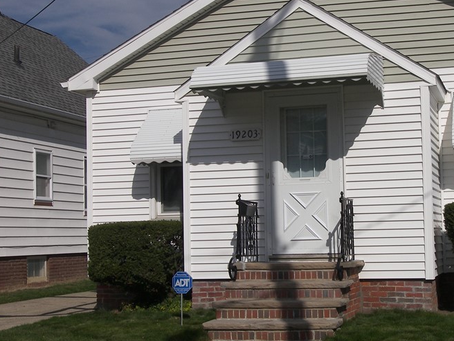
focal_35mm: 64
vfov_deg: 22.9
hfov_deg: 29.9
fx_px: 839
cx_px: 326
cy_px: 175
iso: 50
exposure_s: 1/1250
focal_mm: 8.7
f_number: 4.5
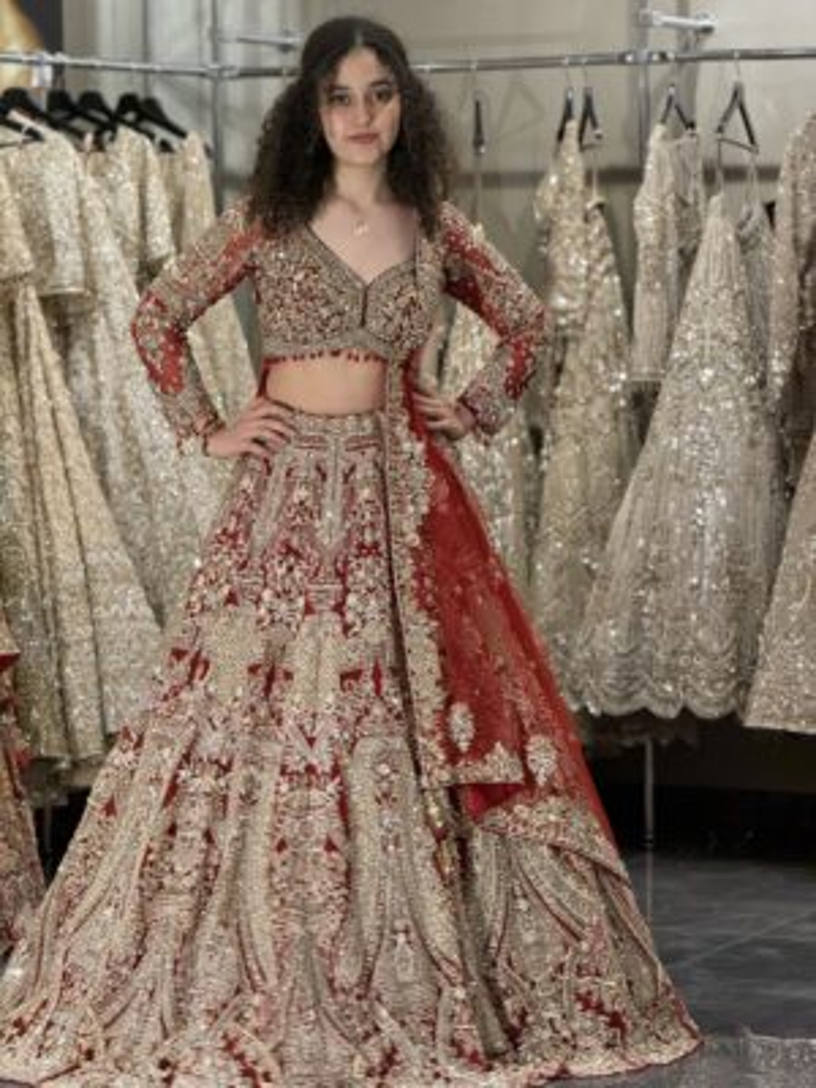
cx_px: 408
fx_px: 3772
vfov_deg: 16.4
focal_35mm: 120
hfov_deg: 12.3
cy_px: 544
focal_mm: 15.66
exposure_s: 1/100
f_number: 2.8
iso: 200
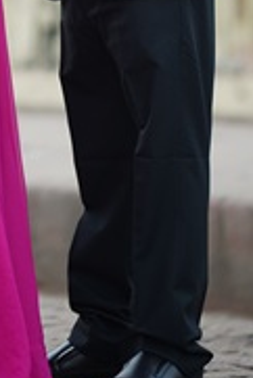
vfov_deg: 5.8
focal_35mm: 351
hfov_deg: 3.9
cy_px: -314
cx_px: -140
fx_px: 3693
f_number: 1.4
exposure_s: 1/400
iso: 80
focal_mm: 85
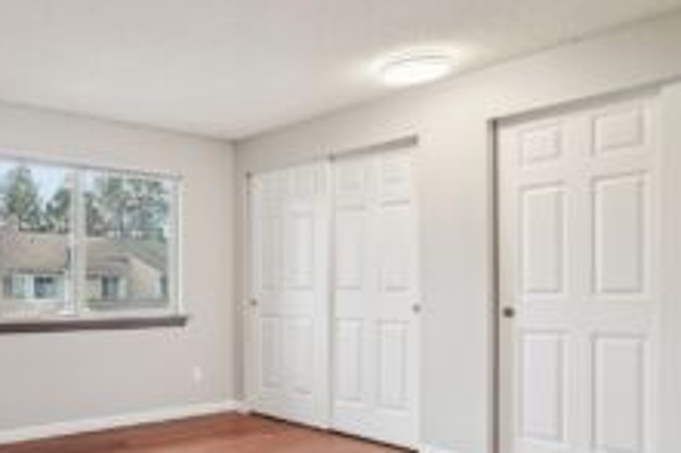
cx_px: 89
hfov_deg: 56.4
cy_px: 310
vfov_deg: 44.1
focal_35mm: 29
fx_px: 548
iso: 1600
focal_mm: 16
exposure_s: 1/80
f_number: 8
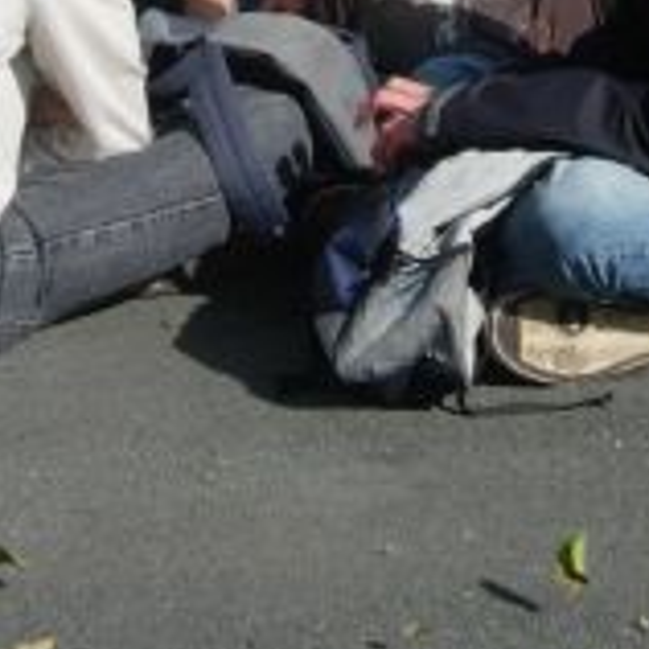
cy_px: -271
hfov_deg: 8.0
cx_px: 320
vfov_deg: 7.9
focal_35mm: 218
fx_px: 4624
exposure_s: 1/430
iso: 64
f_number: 5.9
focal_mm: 12.7
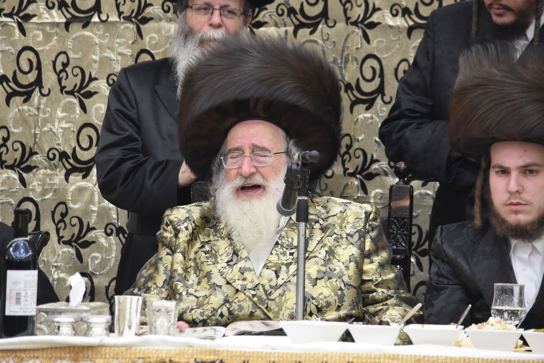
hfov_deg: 7.4
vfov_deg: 5.0
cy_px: 182
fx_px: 4194
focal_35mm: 278
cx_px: 272
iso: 1600
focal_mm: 185
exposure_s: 1/80
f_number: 5.6
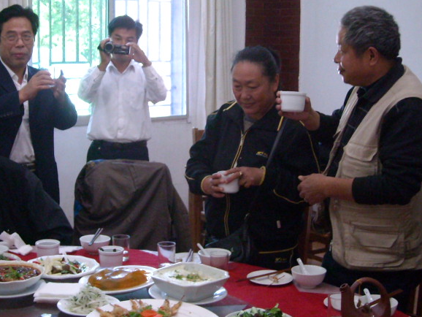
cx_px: 193
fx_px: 756
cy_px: 134
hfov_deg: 31.2
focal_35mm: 62
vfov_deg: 23.6
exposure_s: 1/57
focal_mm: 5.7
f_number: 2.8
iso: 400
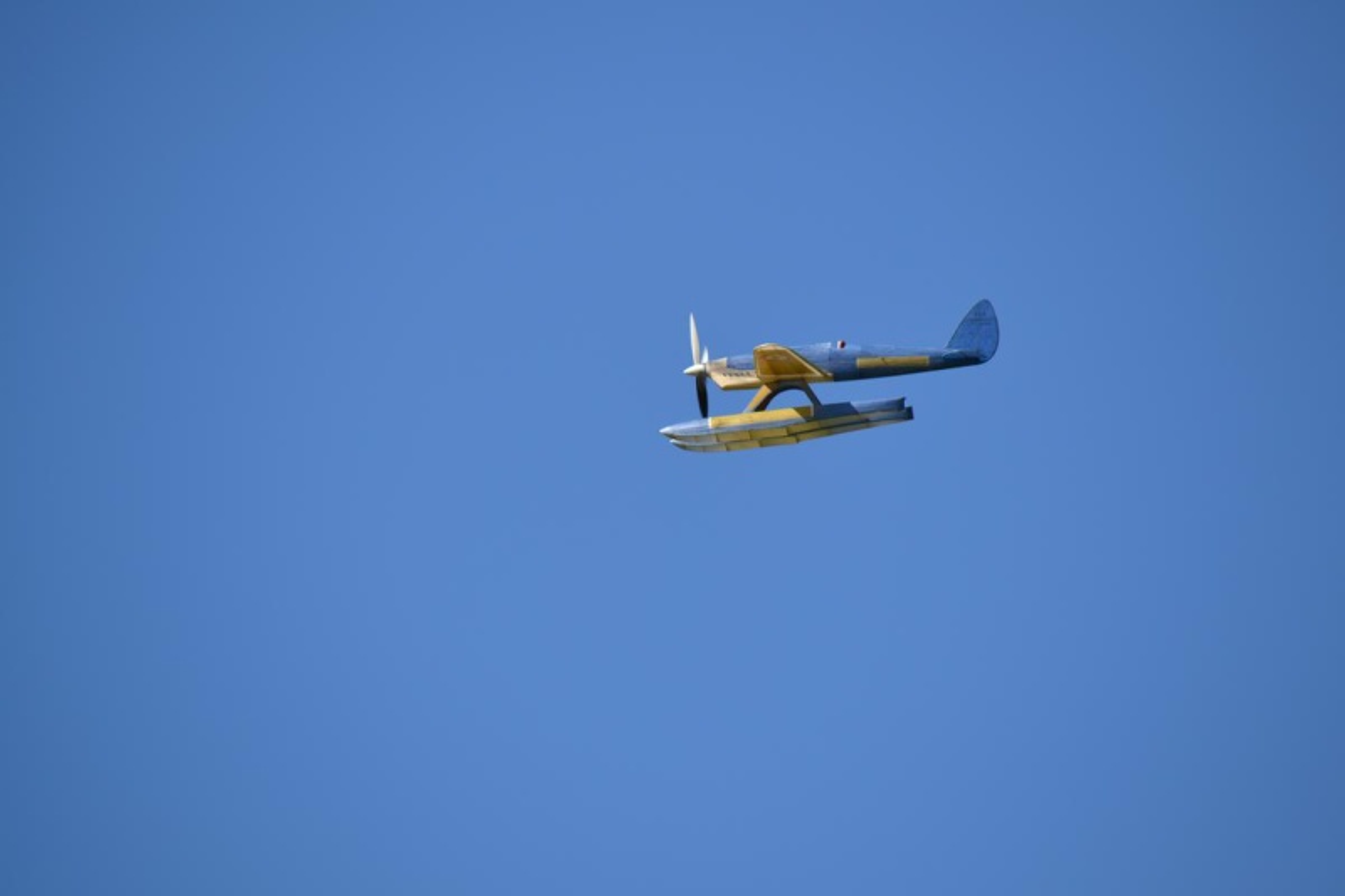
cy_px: 448
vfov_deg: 3.8
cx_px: 672
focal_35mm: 360
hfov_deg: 5.7
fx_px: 13446
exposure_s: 1/500
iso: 100
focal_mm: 240
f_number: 5.6
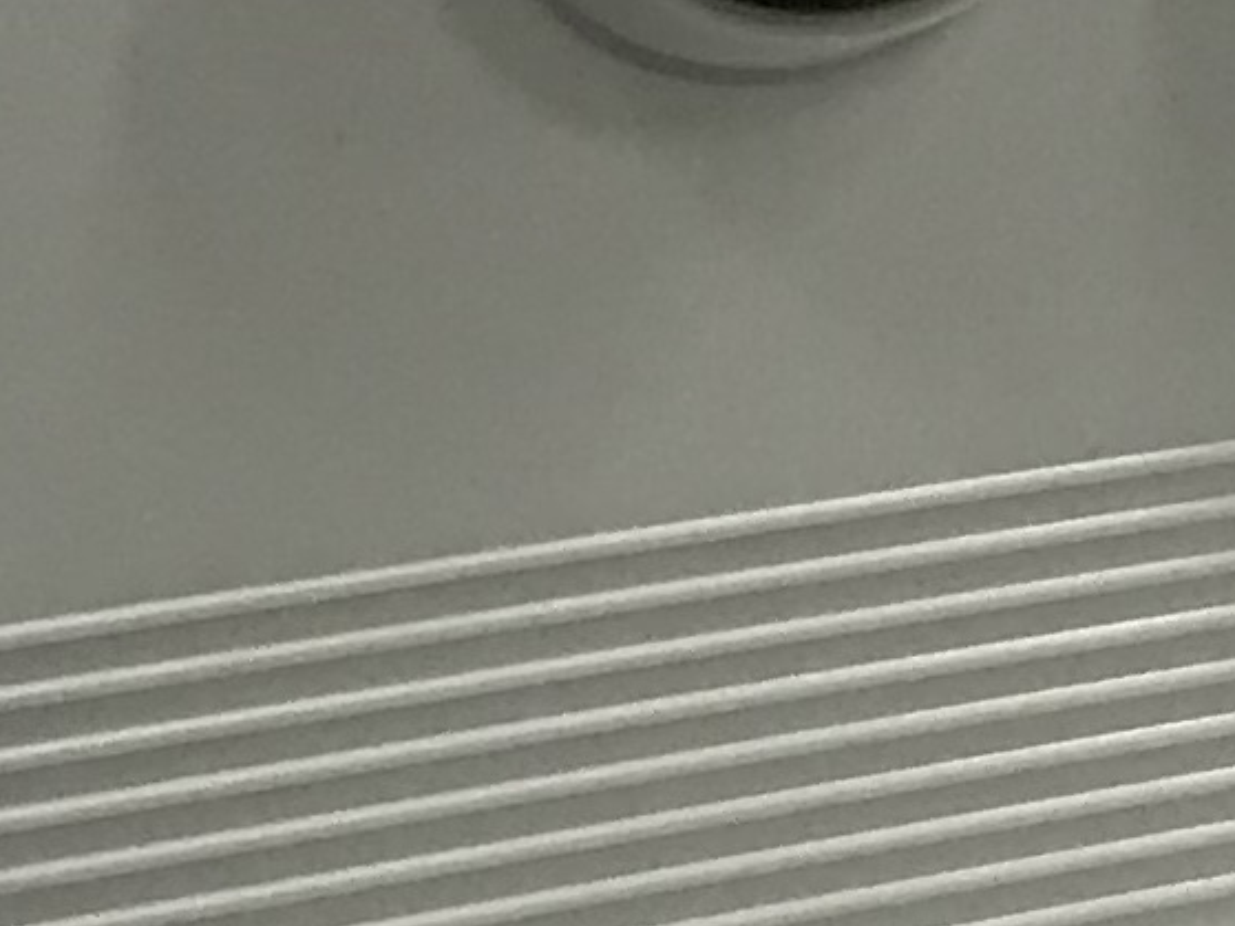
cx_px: 771
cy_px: -75
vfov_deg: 7.3
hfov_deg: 9.8
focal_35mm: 202
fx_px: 7205
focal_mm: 3.99
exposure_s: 1/40
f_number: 1.8
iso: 25
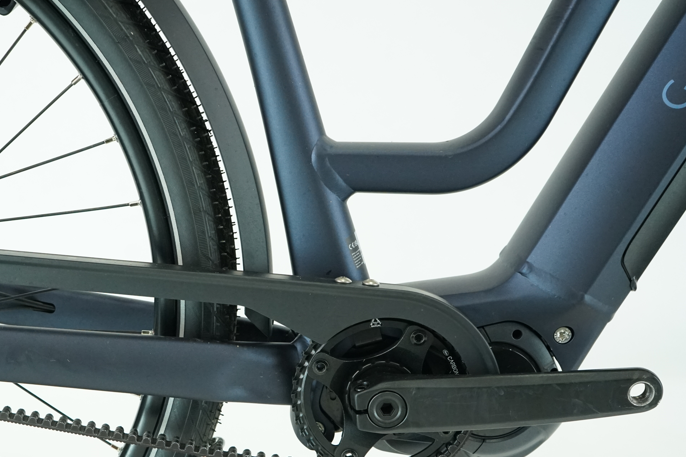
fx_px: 1048
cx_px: 177
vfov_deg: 24.4
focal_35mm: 55
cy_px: 340
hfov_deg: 35.5
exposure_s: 1/200
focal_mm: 35
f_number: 5.6
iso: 2500
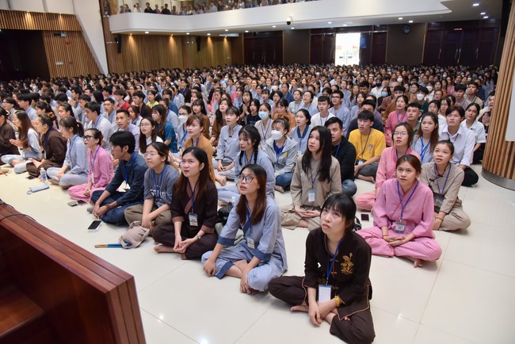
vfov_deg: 53.2
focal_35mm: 24
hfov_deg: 73.7
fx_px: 343
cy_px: 172
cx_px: 258
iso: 1600
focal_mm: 24
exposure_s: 1/160
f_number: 4.5
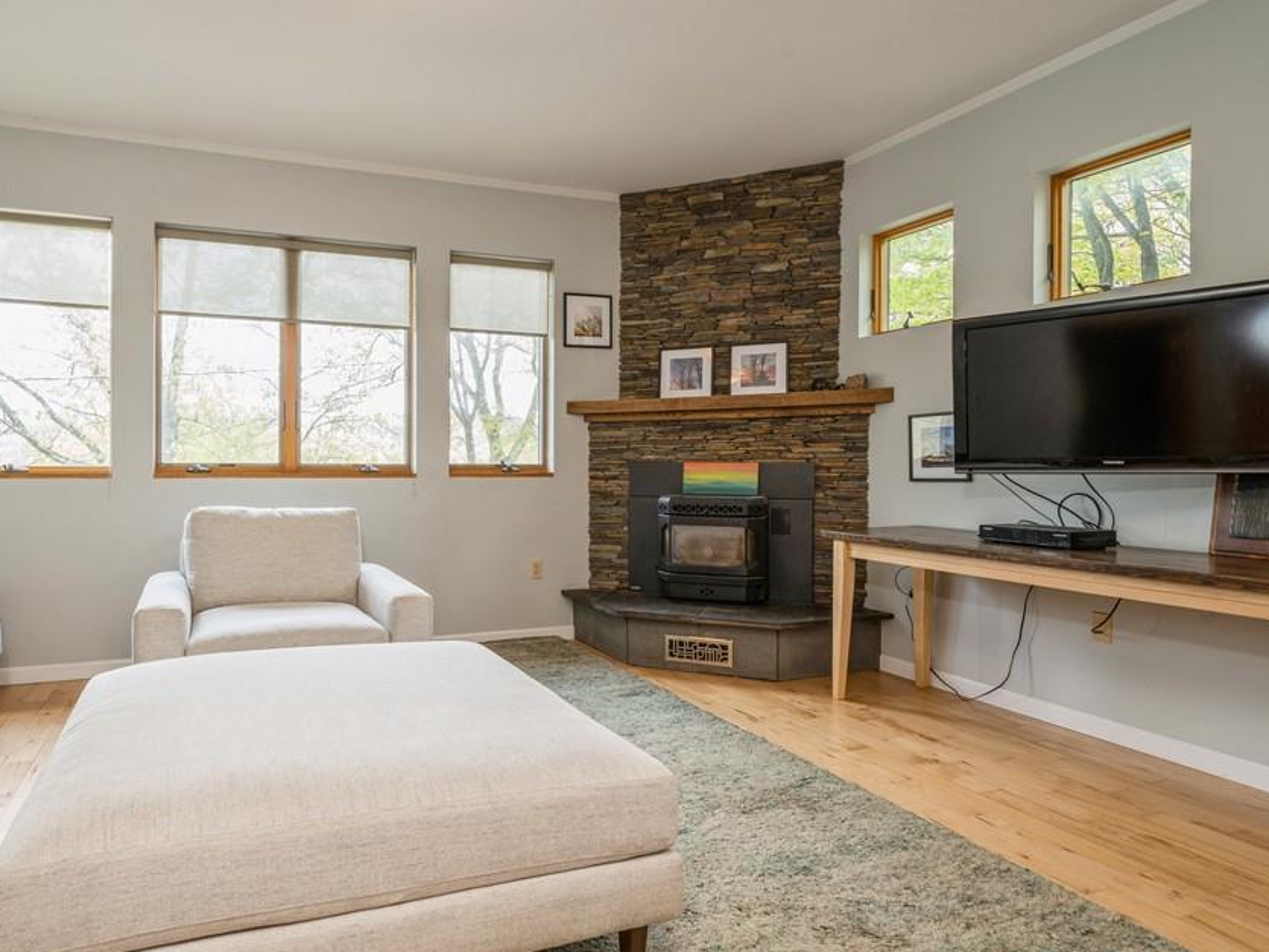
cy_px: 477
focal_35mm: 20
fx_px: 734
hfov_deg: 80.6
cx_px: 498
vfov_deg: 66.0
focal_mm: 16
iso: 200
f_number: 8
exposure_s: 1/10
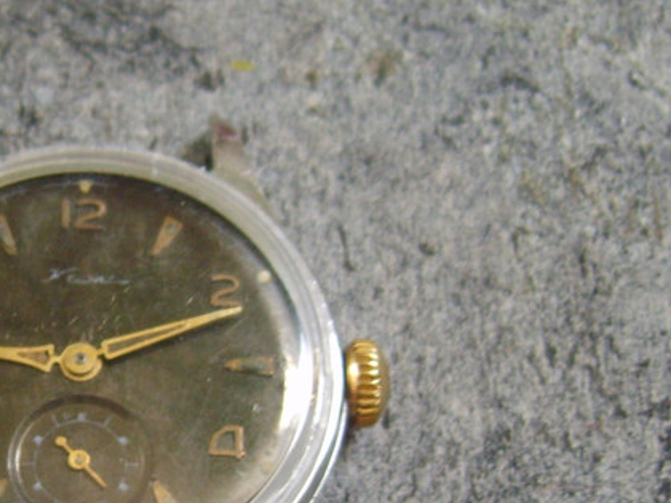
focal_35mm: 89
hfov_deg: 21.6
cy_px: 394
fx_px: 1725
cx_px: 92
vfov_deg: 16.5
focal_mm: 7.4
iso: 177
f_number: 2.8
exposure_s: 1
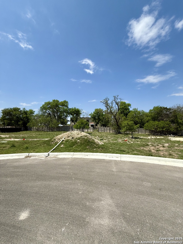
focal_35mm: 14
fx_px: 99
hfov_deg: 85.7
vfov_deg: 102.1
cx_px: 92
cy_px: 122
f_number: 2.2
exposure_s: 1/2611
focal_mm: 2.22
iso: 50
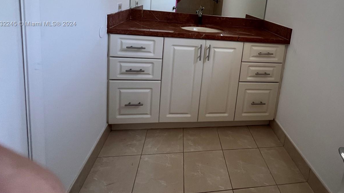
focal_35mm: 19
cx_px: 215
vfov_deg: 52.3
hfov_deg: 87.8
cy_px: 24
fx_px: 173
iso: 125
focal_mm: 1.57
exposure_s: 1/99
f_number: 1.8
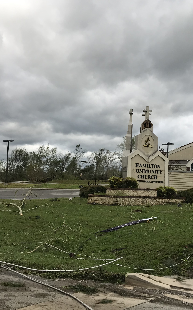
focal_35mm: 45
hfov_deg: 28.5
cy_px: 168
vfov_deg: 44.3
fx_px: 379
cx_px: 120
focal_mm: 3.99
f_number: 1.8
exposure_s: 1/467
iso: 20
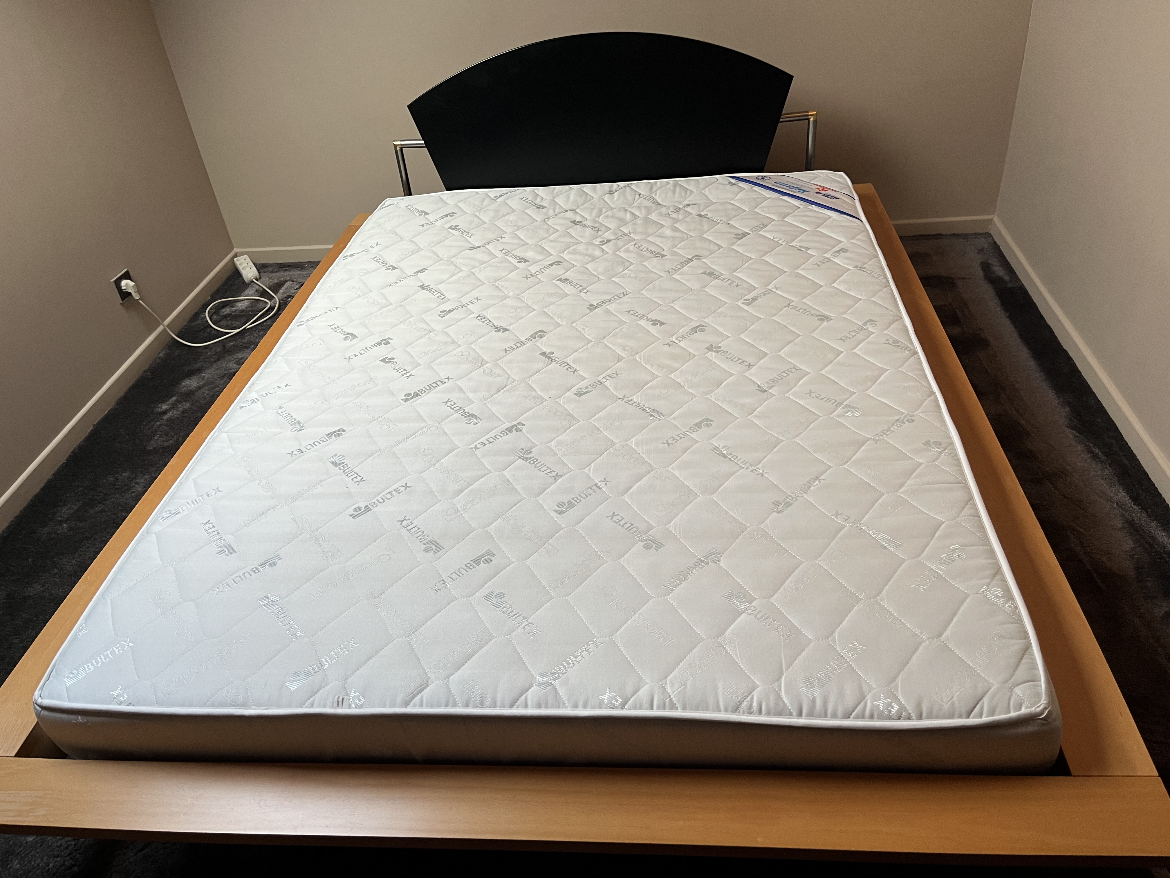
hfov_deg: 67.3
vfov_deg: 53.1
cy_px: 439
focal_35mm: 26
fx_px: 879
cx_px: 585
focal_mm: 5.1
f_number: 1.6
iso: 64
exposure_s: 1/50
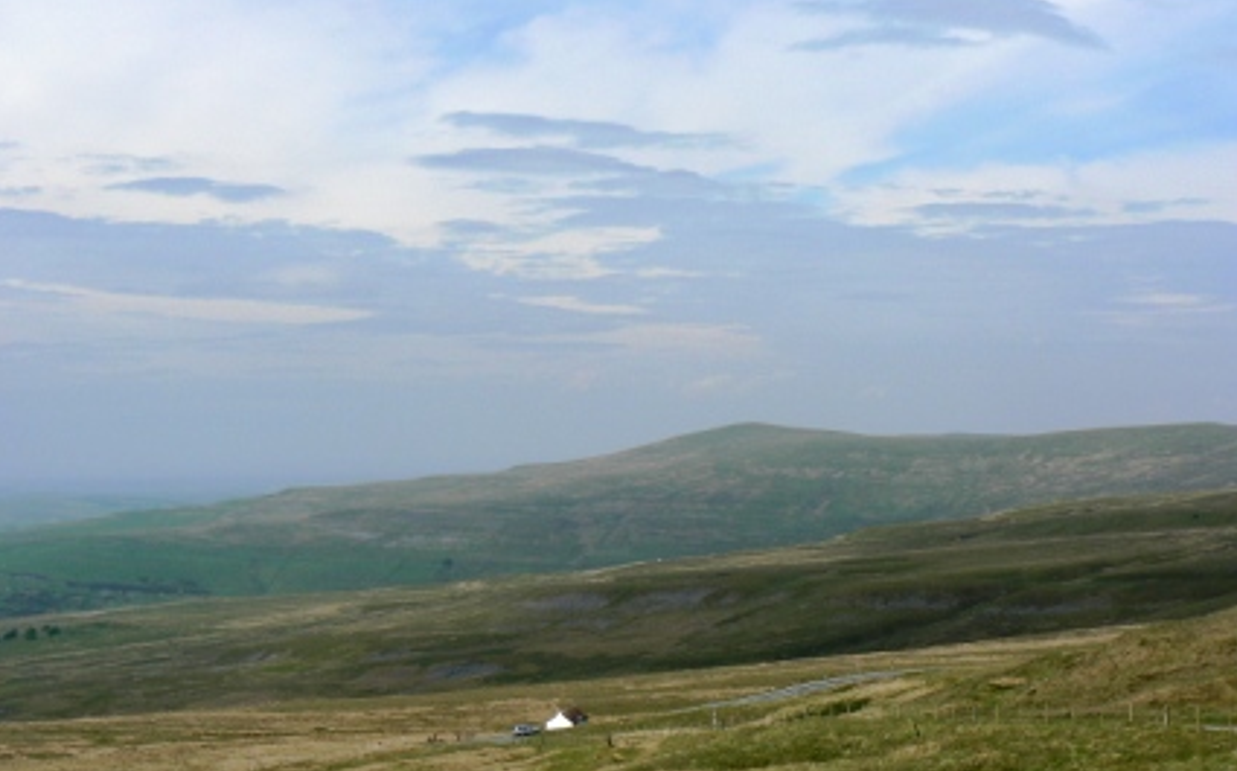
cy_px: 463
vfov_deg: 18.8
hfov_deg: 29.8
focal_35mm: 69
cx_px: 611
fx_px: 2325
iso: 80
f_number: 8
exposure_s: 1/500
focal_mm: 10.7
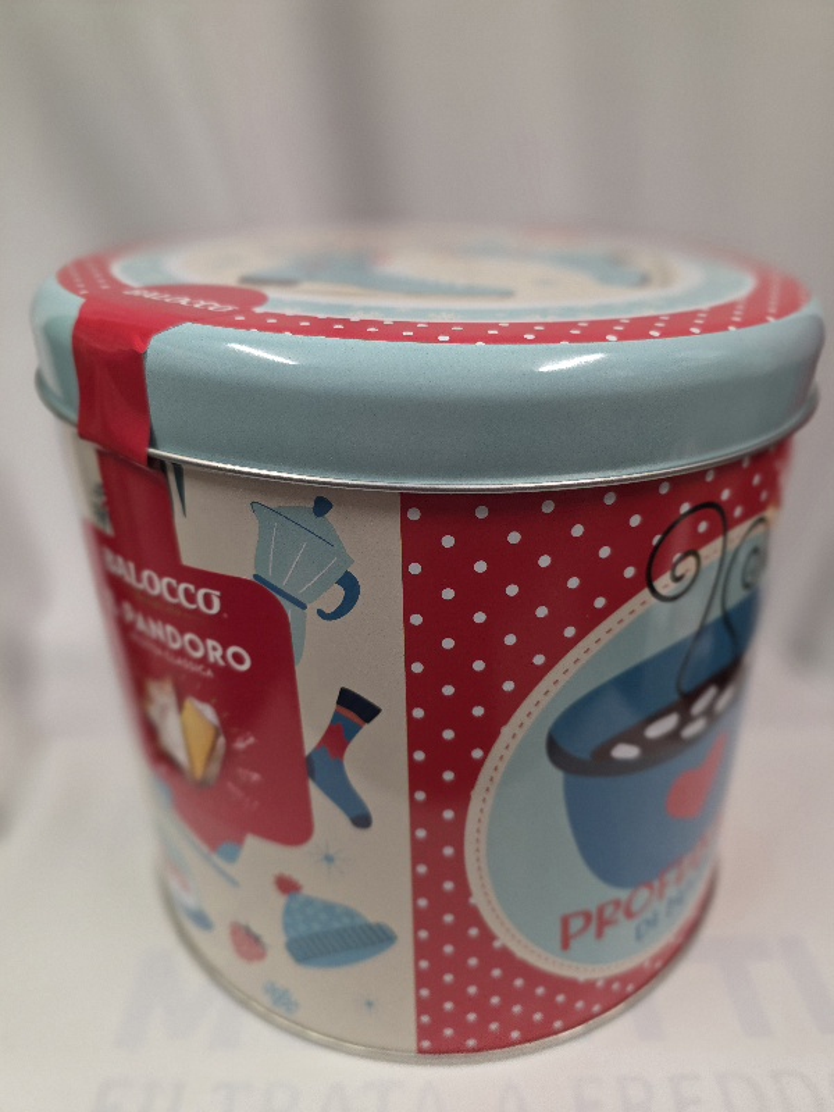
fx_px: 739
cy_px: 556
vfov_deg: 73.9
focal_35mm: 23
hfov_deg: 58.9
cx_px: 417
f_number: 1.7
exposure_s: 1/101
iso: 400
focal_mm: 6.3
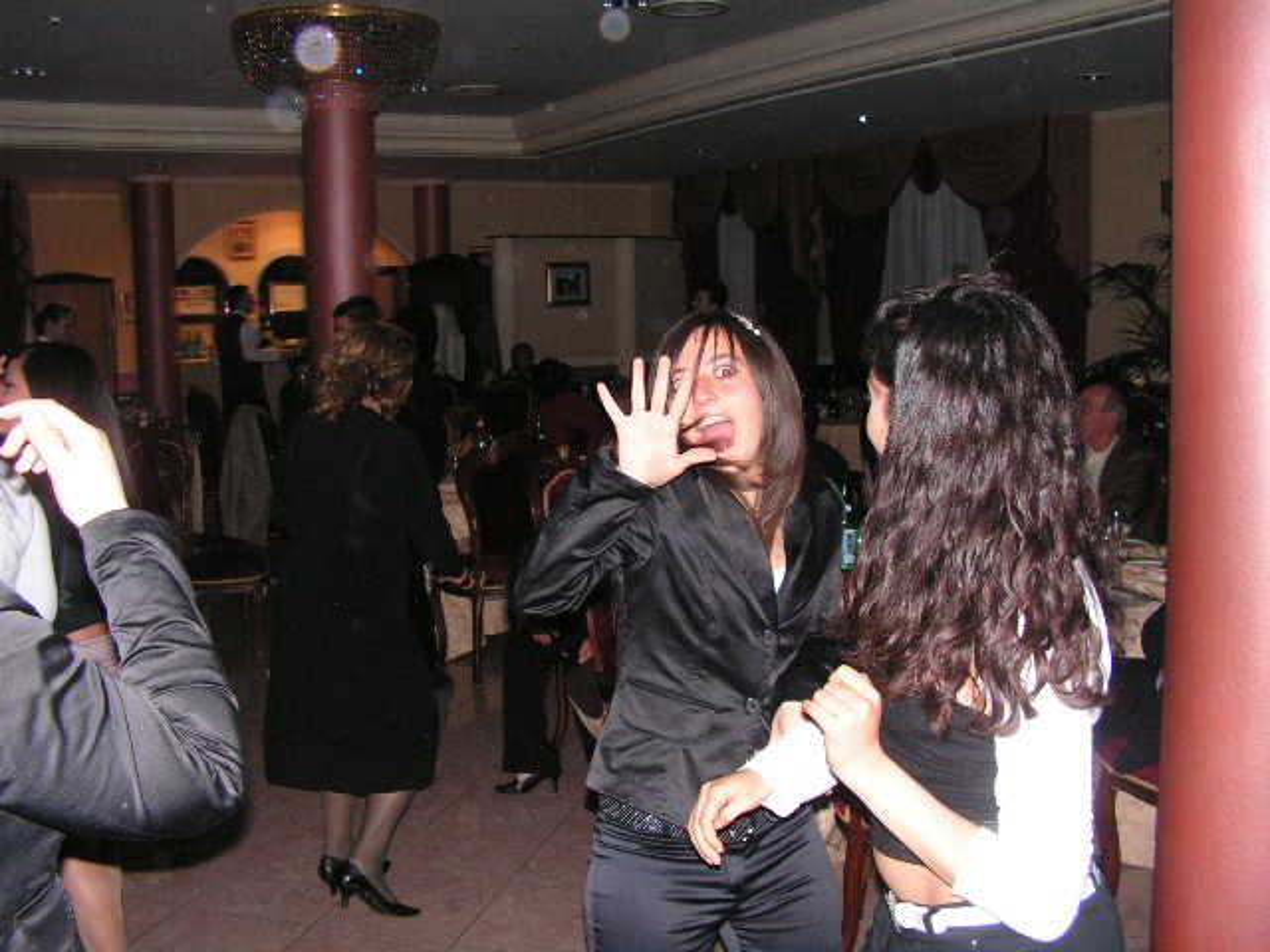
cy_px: 476
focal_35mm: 36
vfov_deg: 39.7
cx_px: 635
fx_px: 1321
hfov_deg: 51.4
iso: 200
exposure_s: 1/40
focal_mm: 6
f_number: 3.2
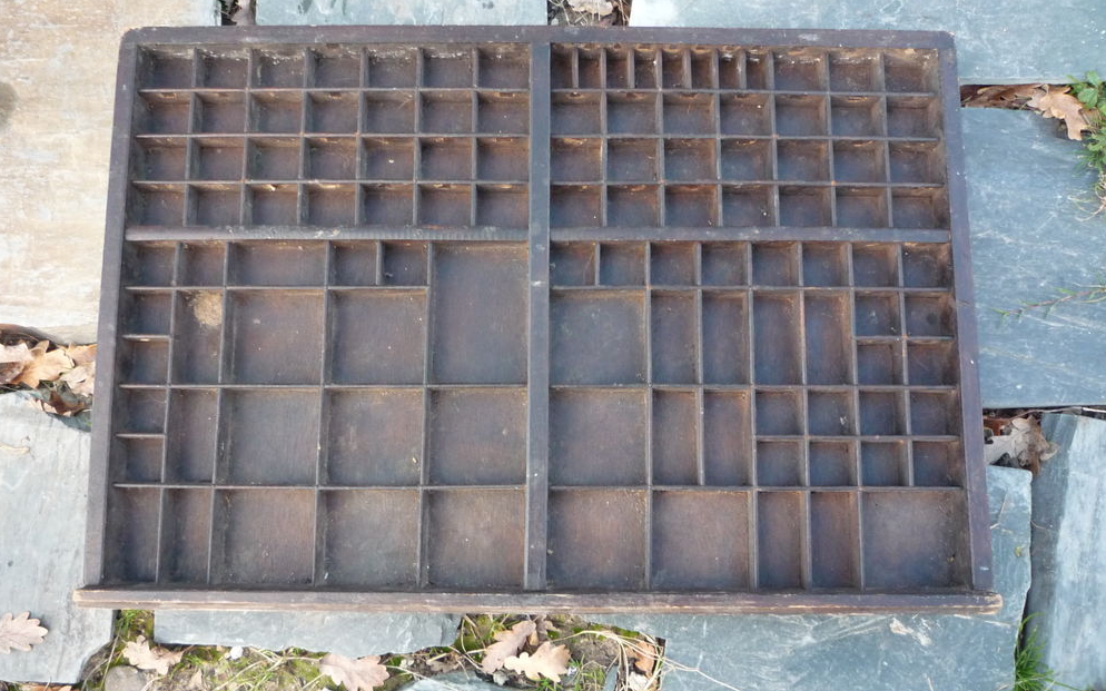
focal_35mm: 32
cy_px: 359
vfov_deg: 39.4
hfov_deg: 59.7
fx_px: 964
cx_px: 551
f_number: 3.3
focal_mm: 5.2
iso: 250
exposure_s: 1/30
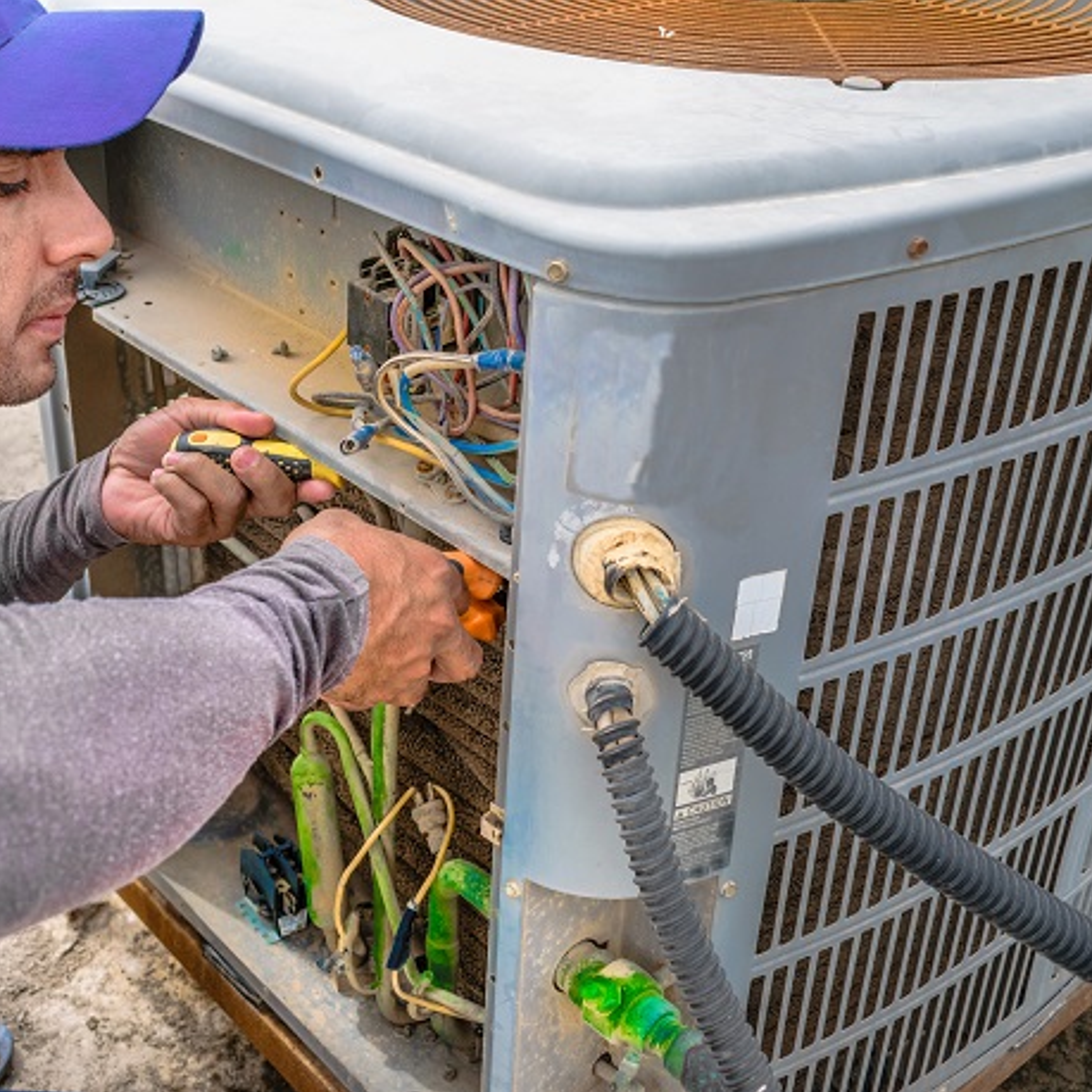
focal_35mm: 45
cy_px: 542
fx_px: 1593
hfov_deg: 37.4
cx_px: 364
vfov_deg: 37.8
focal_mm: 23
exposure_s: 1/250
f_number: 5.6
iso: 100
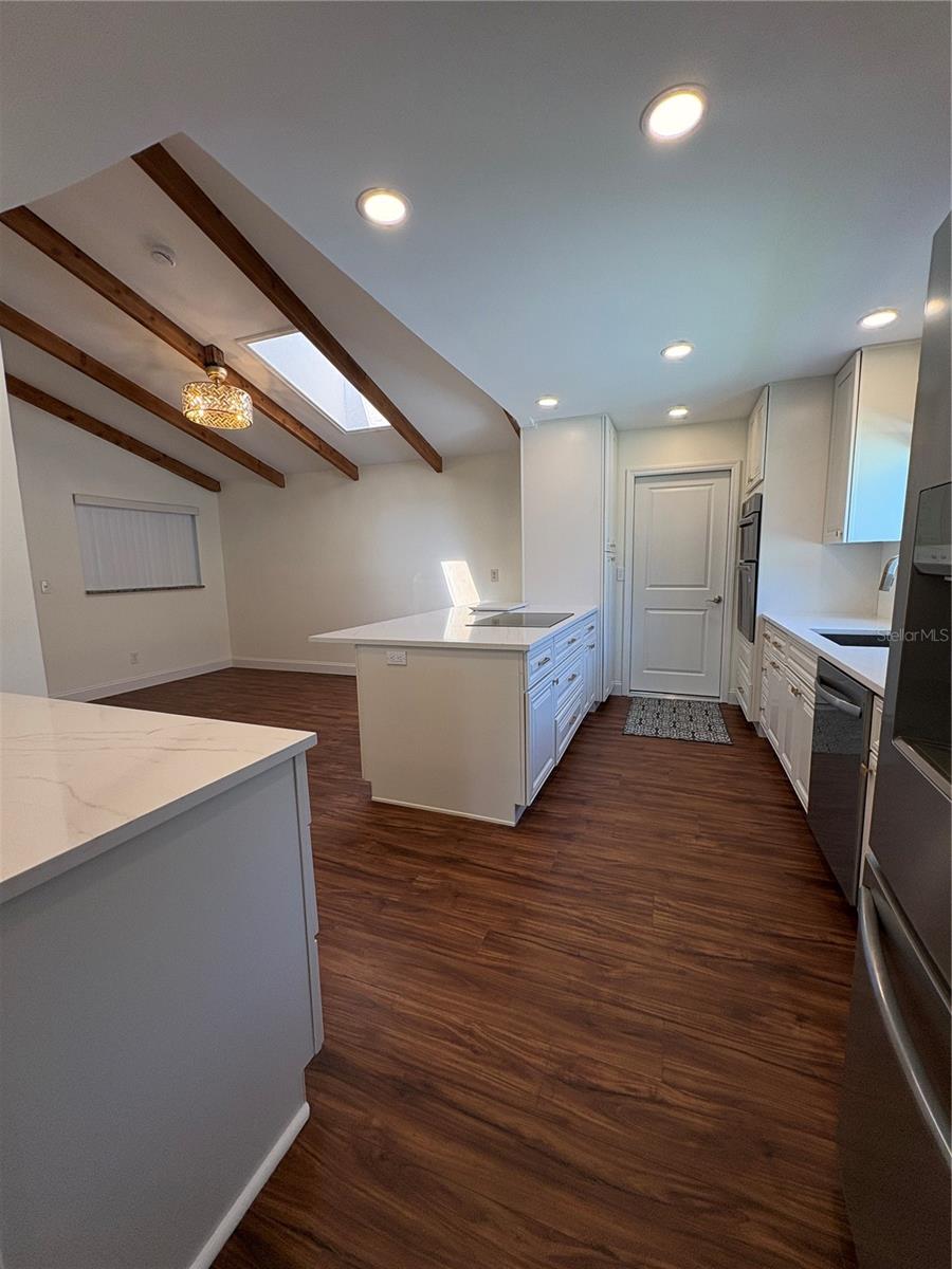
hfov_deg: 85.7
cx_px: 476
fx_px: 513
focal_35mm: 14
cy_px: 634
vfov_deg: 102.1
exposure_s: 1/134
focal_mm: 2.22
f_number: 2.2
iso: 125
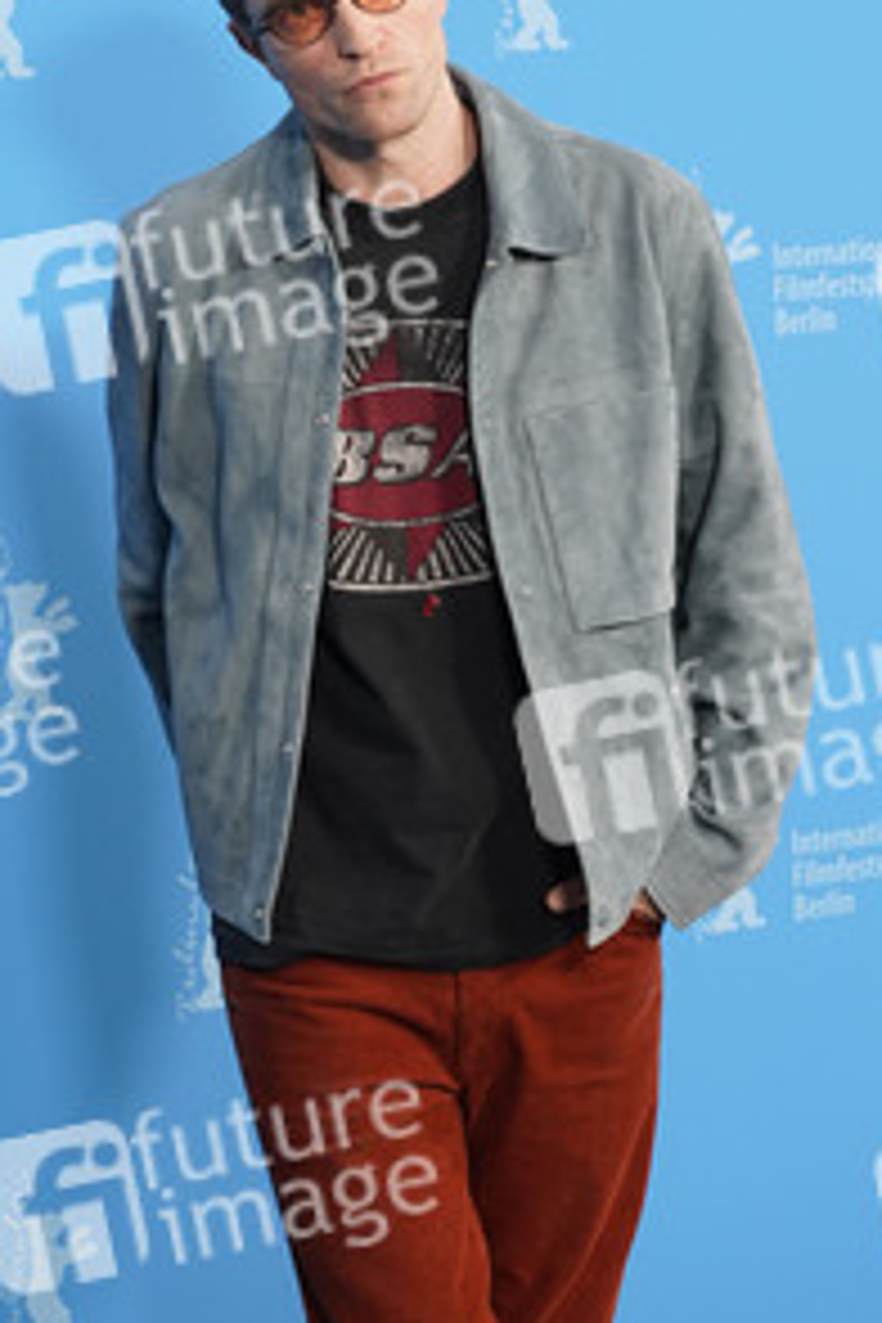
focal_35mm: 125
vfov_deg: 16.4
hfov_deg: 11.0
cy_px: 513
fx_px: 4593
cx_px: 338
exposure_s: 1/125
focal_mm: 92
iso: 2000
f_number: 5.6
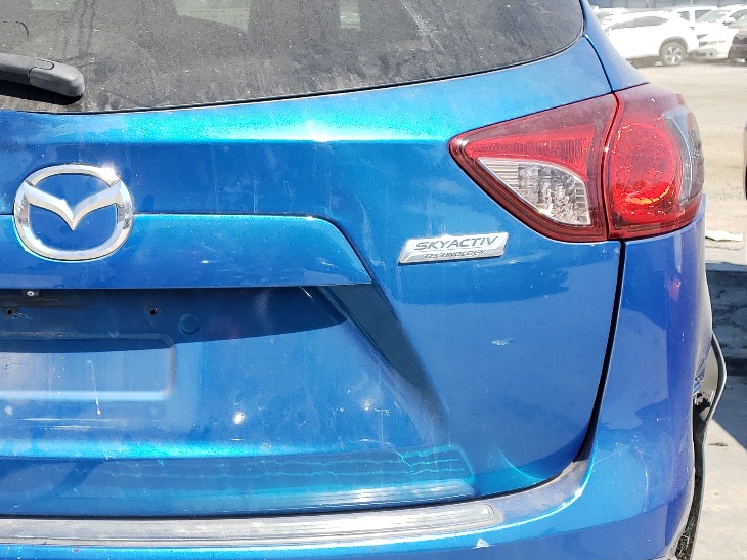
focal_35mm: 57
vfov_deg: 25.6
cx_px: 124
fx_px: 1230
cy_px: 266
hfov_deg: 32.6
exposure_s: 1/1429
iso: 50
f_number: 1.5
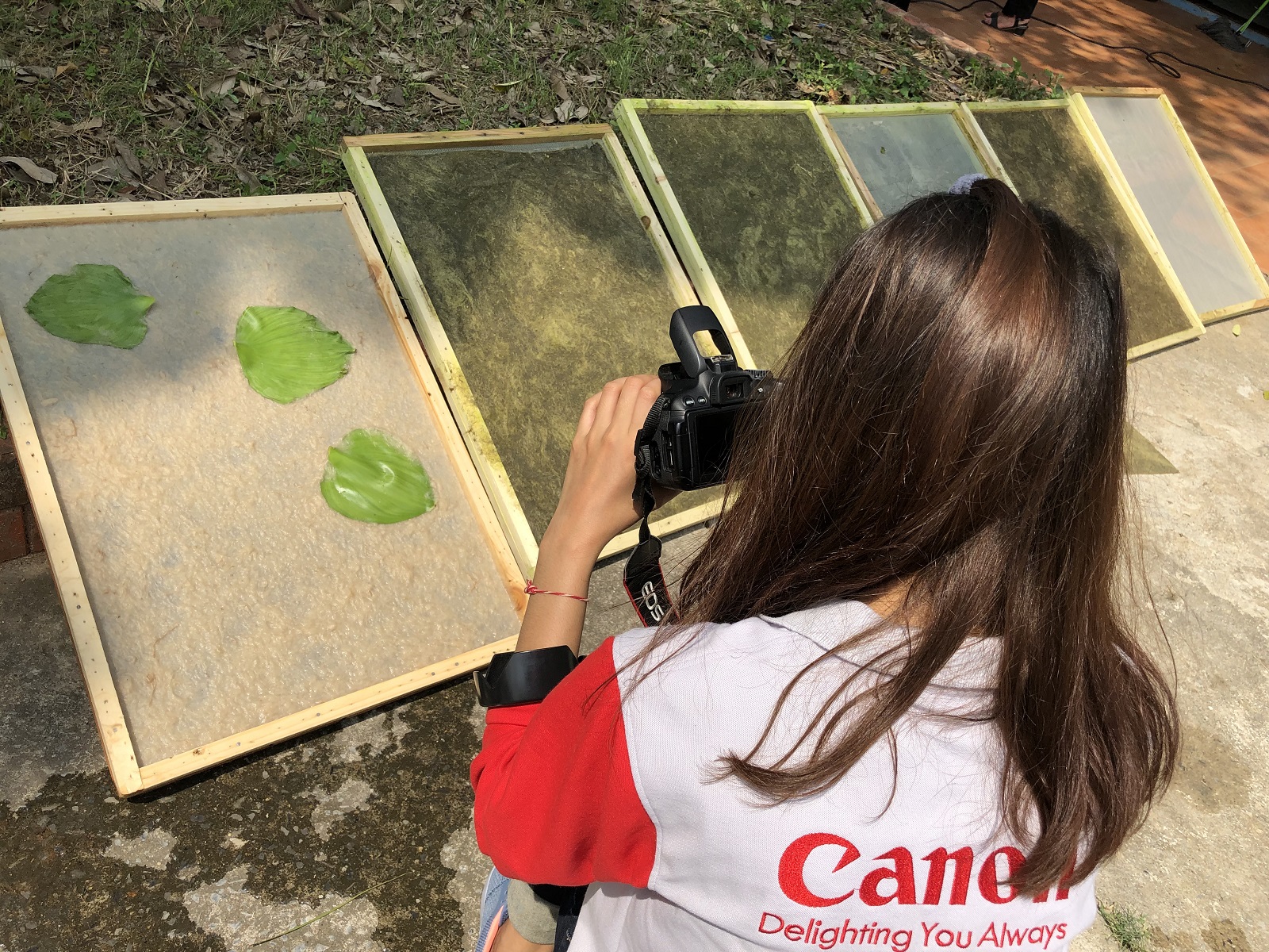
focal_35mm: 28
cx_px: 634
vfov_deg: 49.7
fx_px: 1026
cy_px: 476
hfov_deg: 63.4
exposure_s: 1/1919
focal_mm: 3.99
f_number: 1.8
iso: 20
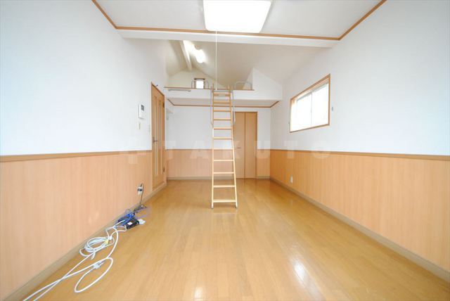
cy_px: 150
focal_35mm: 12
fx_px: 150
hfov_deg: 112.6
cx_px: 225
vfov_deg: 90.1
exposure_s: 1/30
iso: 800
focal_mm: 8
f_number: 4.5
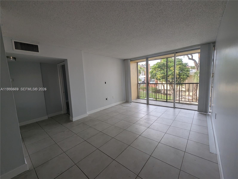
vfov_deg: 90.1
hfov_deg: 106.1
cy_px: 90
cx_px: 119
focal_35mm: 13
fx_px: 90
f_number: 2.2
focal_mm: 1.95
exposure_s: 1/78.5
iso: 46
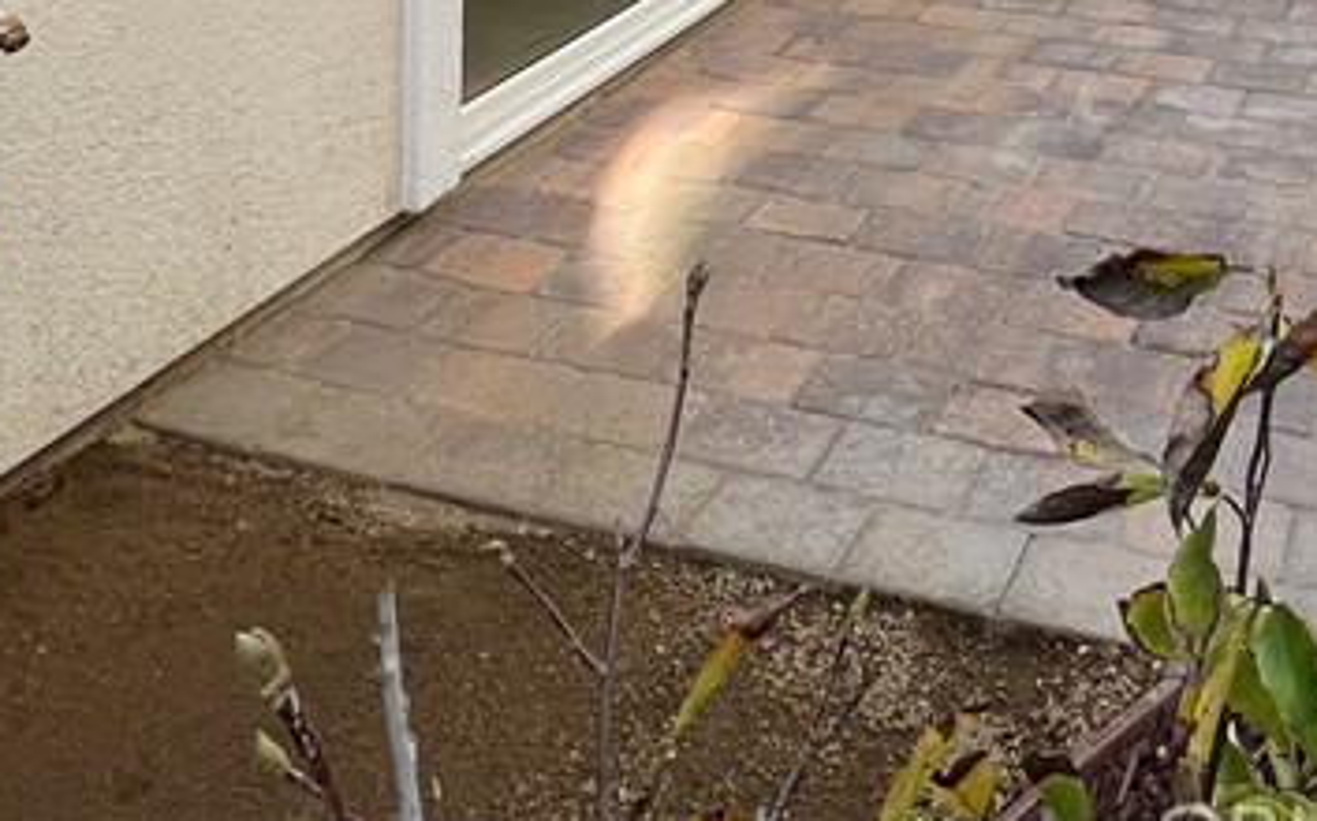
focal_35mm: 40
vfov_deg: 22.8
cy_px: -541
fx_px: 1435
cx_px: 1157
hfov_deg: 45.3
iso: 32
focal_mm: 1.57
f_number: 1.8
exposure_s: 1/274
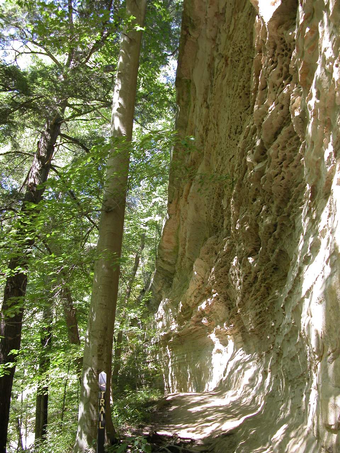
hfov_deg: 40.7
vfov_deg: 52.6
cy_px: 226
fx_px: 458
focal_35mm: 35
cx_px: 170
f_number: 2.8
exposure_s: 1/44.1
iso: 100
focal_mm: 8.9
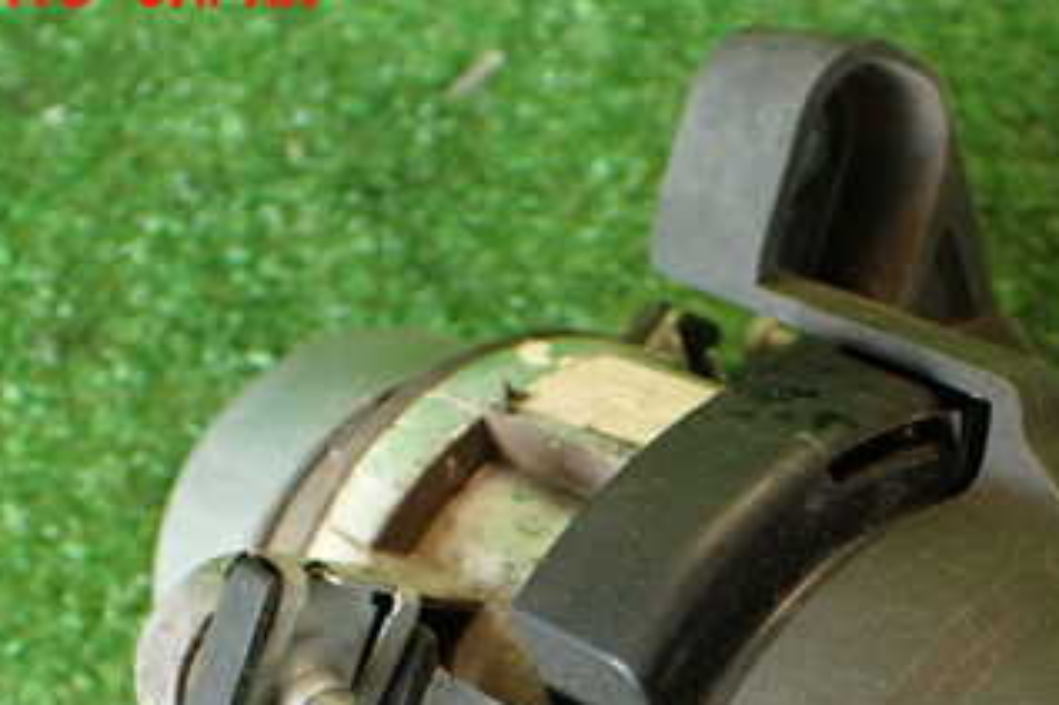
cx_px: 712
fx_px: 1852
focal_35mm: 63
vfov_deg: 20.9
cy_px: 695
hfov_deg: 31.6
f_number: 2.4
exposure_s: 1/30
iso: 200
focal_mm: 5.79
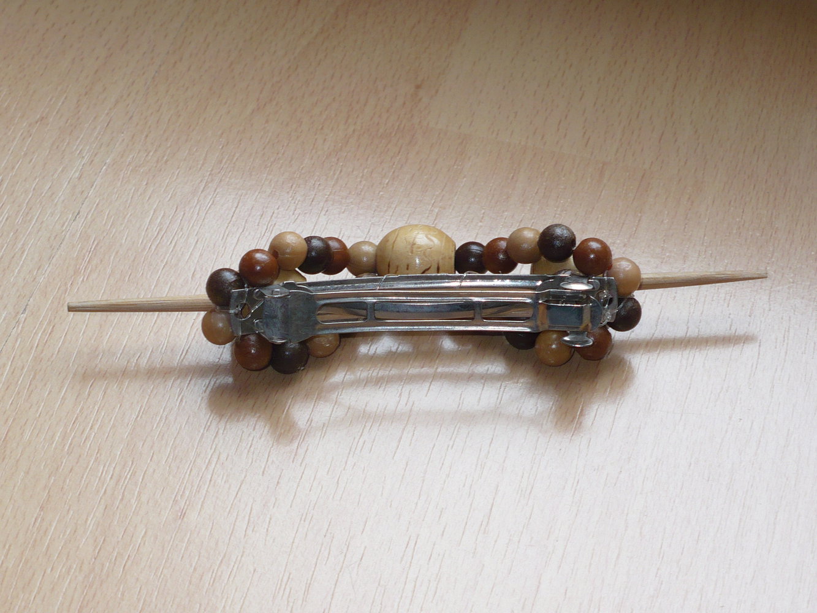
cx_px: 408
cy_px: 306
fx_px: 2478
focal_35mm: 105
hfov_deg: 18.7
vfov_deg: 14.1
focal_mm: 14.5
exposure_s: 1/50
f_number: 3.4
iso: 100
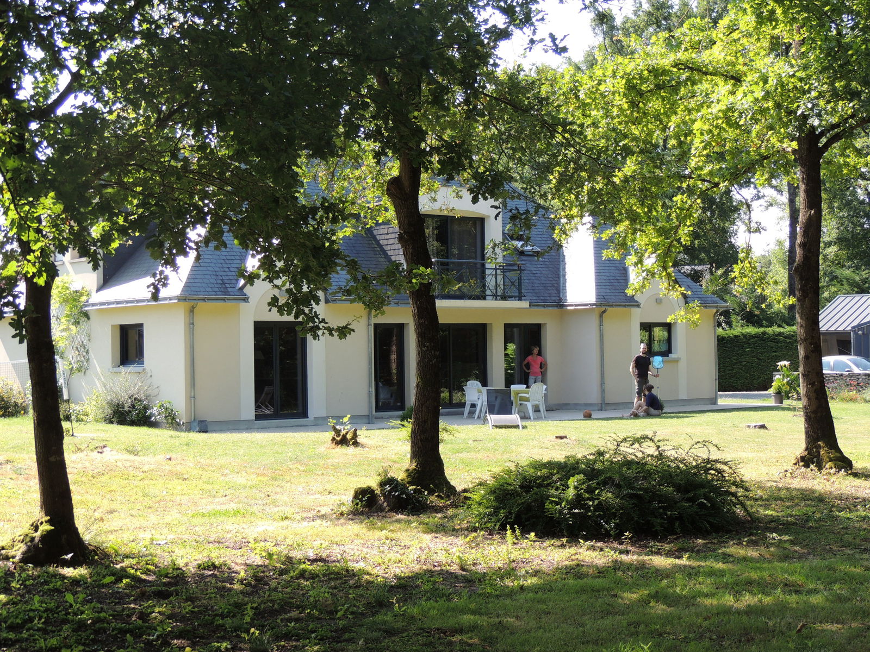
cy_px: 326
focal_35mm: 55
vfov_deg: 26.6
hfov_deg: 34.9
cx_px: 435
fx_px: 1382
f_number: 3.7
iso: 100
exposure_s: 1/200
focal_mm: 9.8
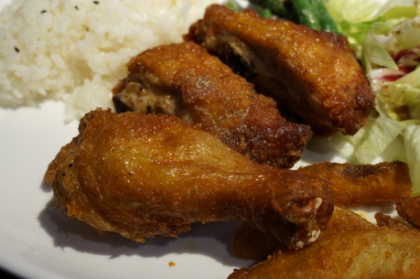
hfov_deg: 42.5
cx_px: 260
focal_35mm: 46
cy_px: 135
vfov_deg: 29.2
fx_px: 536
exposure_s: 1/60
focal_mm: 22
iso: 500
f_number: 4
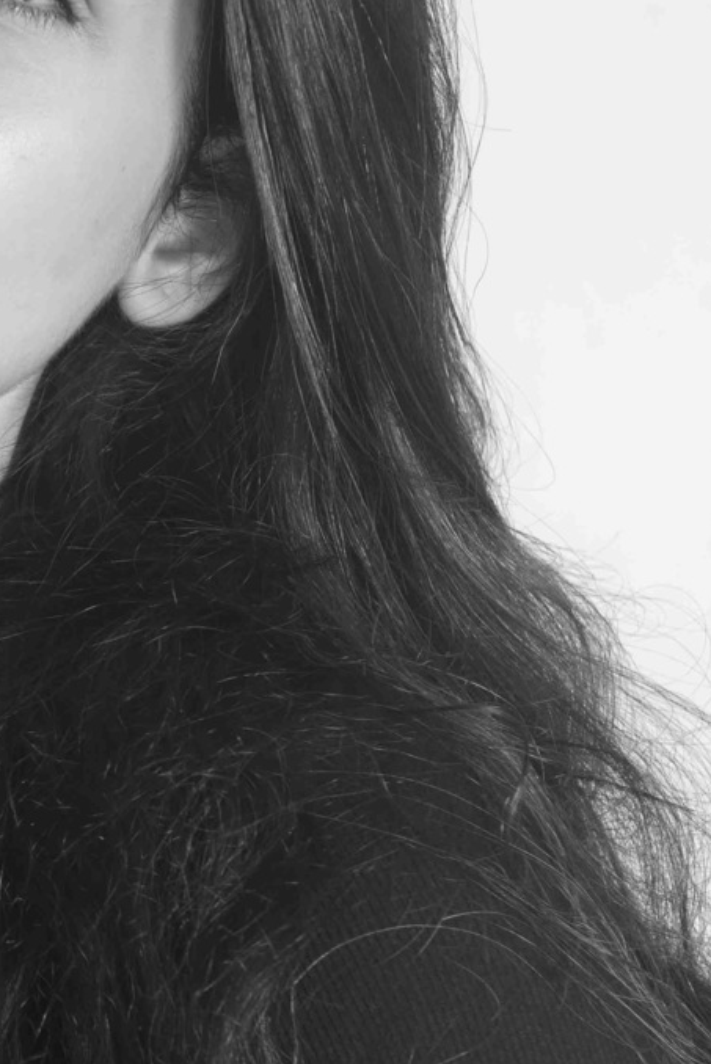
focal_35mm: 159
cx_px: -198
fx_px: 4703
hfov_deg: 8.5
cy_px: 518
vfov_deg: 12.9
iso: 200
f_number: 7.1
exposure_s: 1/80
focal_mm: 60
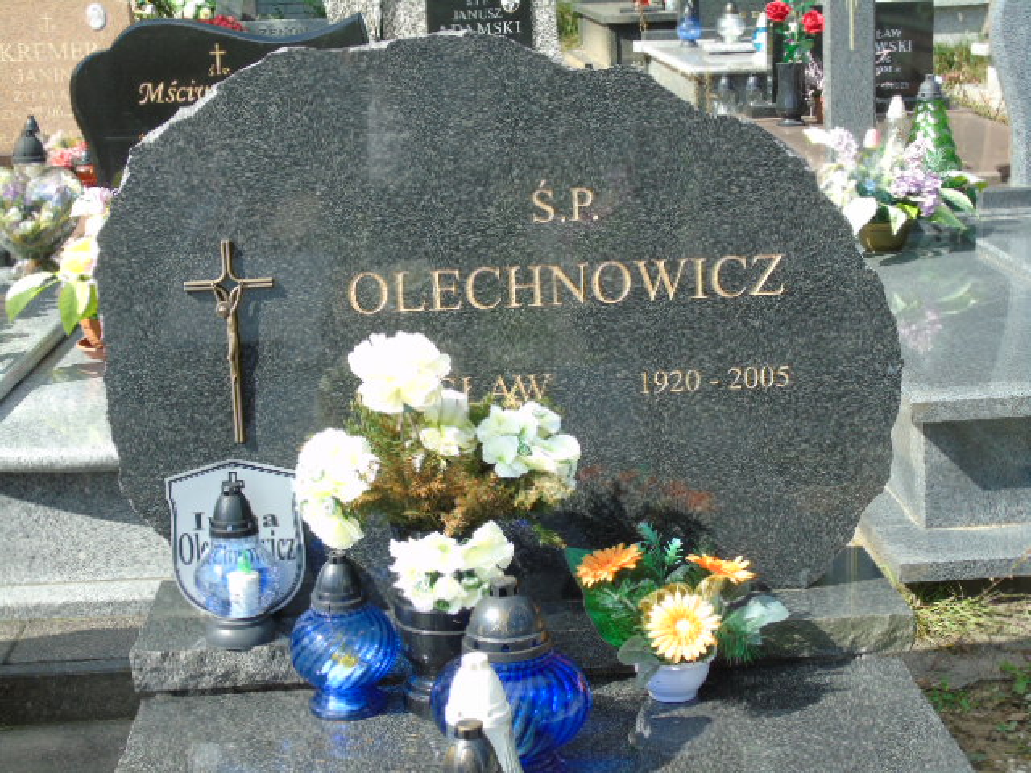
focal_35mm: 62
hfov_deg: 31.2
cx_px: 516
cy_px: 386
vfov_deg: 23.7
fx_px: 1847
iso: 80
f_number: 4.5
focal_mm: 11
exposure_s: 1/200
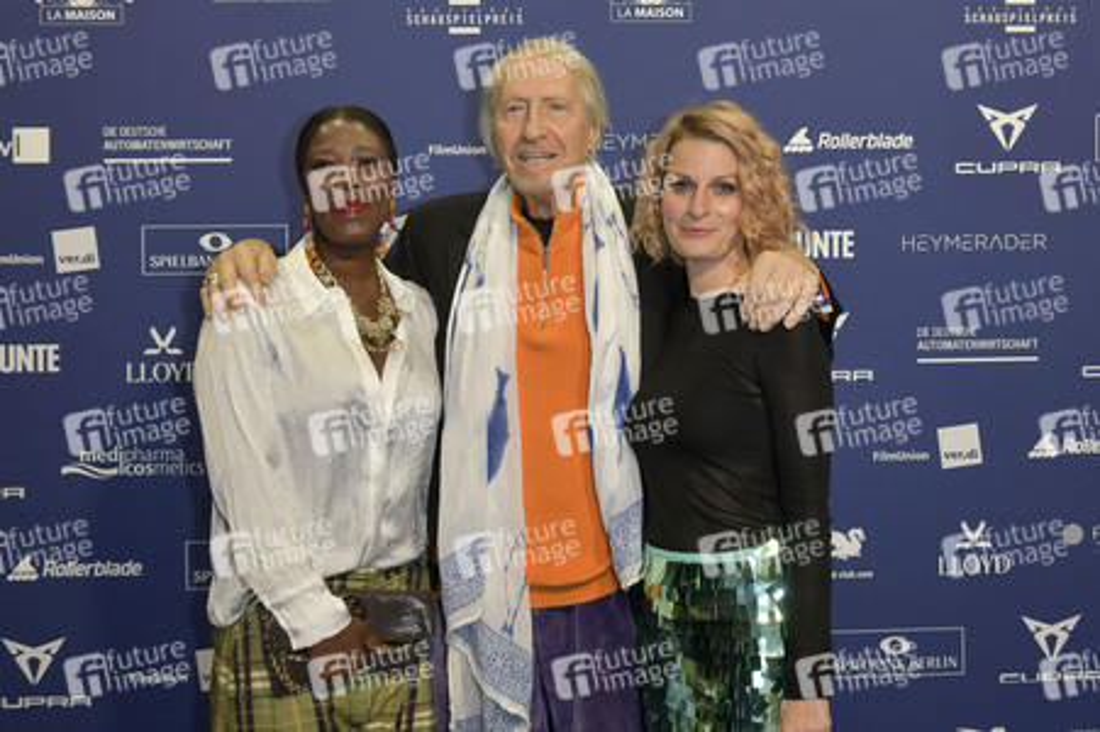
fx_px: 1282
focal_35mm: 42
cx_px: 550
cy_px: 366
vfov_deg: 31.8
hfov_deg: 46.4
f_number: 5.6
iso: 1000
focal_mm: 42
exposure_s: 1/200
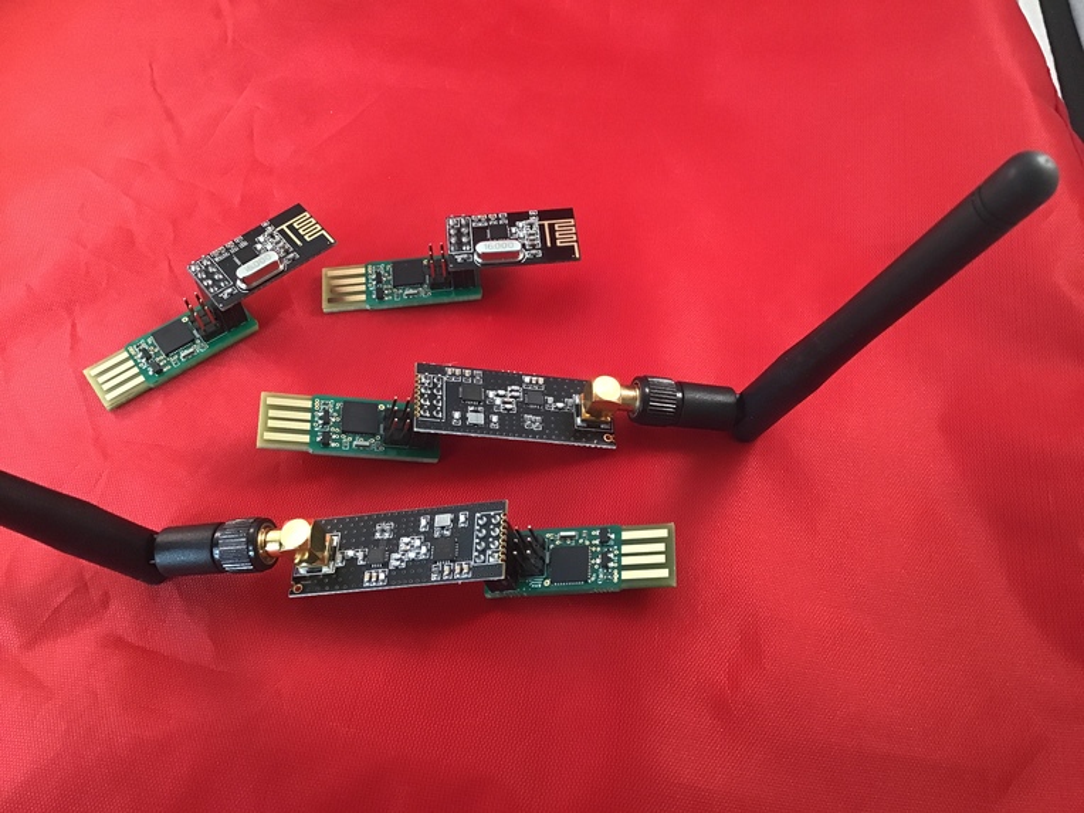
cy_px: 406
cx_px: 542
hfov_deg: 58.4
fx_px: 971
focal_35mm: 31
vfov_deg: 45.4
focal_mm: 3.3
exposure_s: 1/30
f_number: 2.4
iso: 125
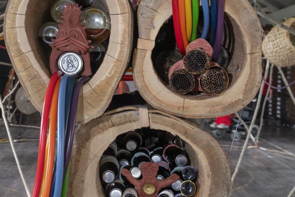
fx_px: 574
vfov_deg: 19.4
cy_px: 86
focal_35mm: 70
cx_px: 107
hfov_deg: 28.7
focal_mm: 32
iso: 400
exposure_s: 1/10
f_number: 6.3
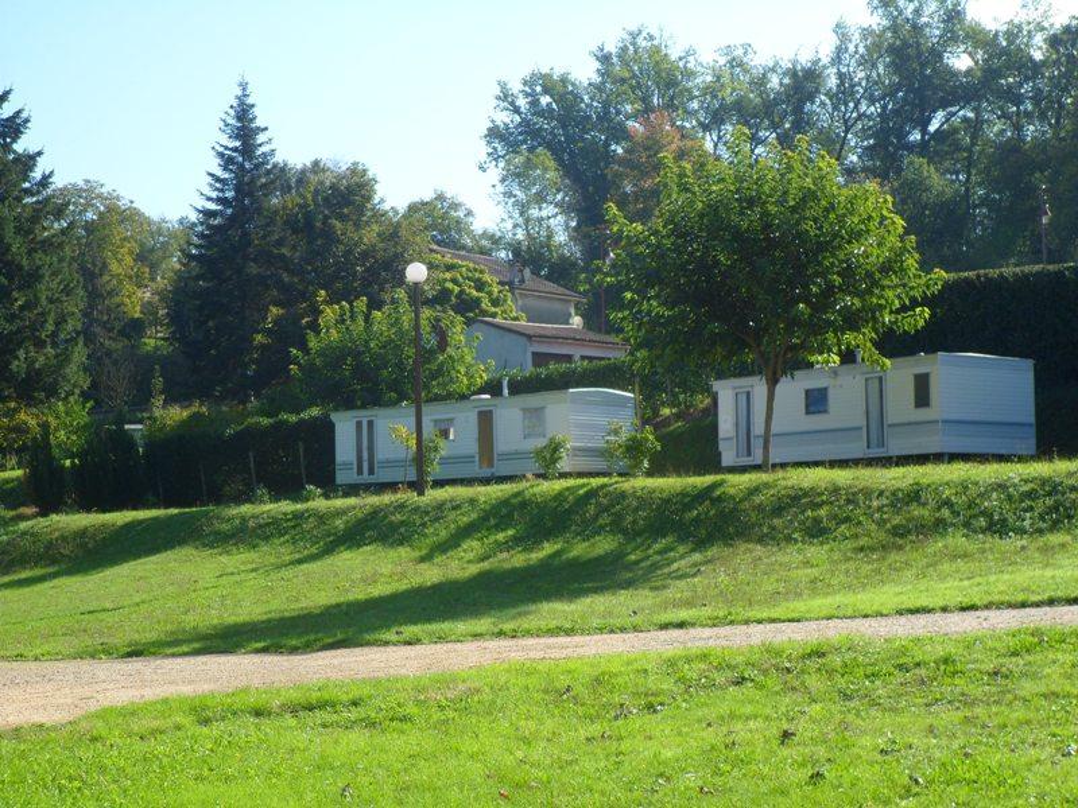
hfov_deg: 32.2
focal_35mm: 60
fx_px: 1869
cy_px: 404
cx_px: 539
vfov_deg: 24.4
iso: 80
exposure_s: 1/250
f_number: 5.2
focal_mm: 11.2
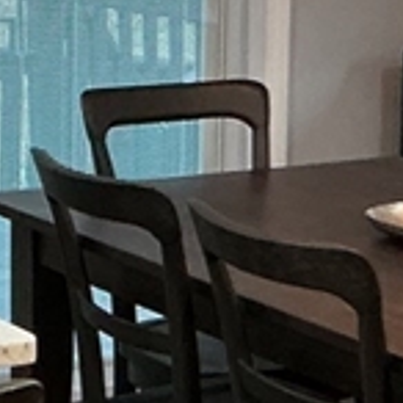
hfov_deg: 9.6
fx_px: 2371
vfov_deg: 9.7
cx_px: 0
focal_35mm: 180
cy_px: 127
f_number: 1.8
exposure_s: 1/50
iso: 125
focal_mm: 3
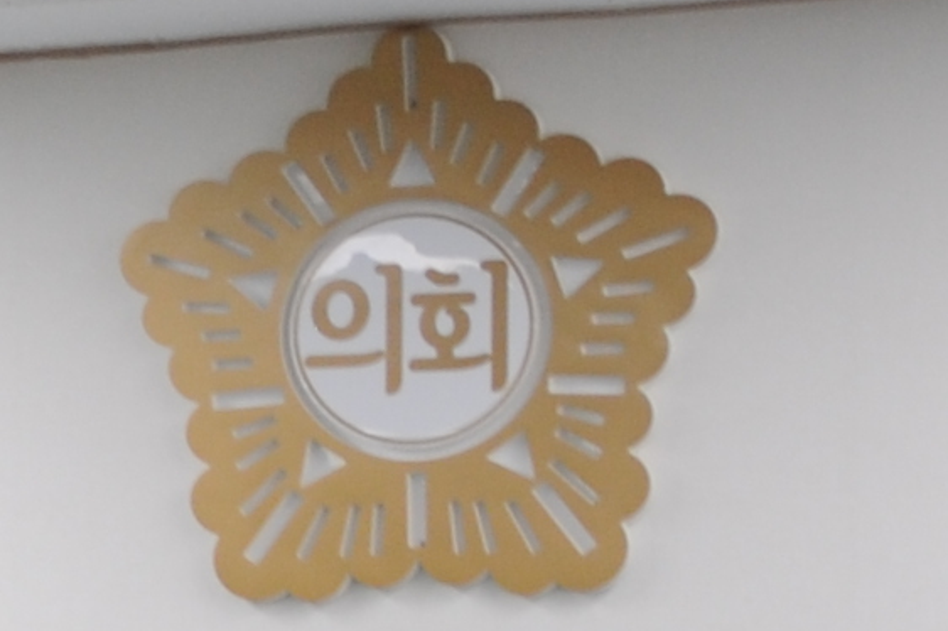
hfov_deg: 5.1
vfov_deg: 3.7
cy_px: 555
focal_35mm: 366
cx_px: -2550
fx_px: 9632
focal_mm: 32
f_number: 4
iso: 200
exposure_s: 1/20
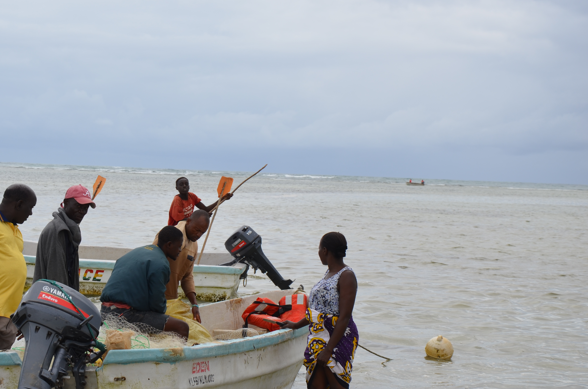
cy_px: 182
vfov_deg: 10.4
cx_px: 201
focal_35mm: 131
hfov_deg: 15.7
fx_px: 2135
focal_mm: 66
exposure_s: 1/320
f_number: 9
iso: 100
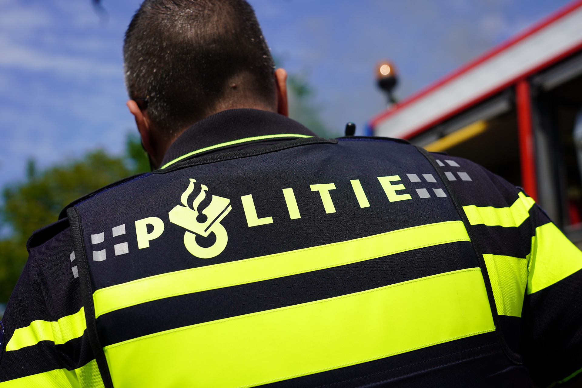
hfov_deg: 40.3
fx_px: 792
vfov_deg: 27.5
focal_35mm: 49
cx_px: 291
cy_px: 194
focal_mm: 49
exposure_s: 1/1000
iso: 100
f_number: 5
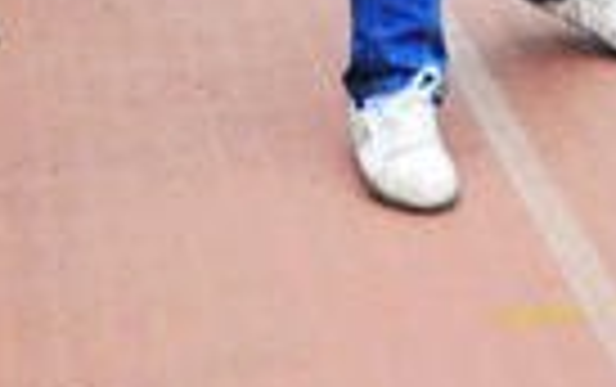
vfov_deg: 7.0
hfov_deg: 11.5
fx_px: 3029
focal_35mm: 180
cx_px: 580
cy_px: -418
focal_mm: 27
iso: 500
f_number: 3.8
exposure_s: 1/640
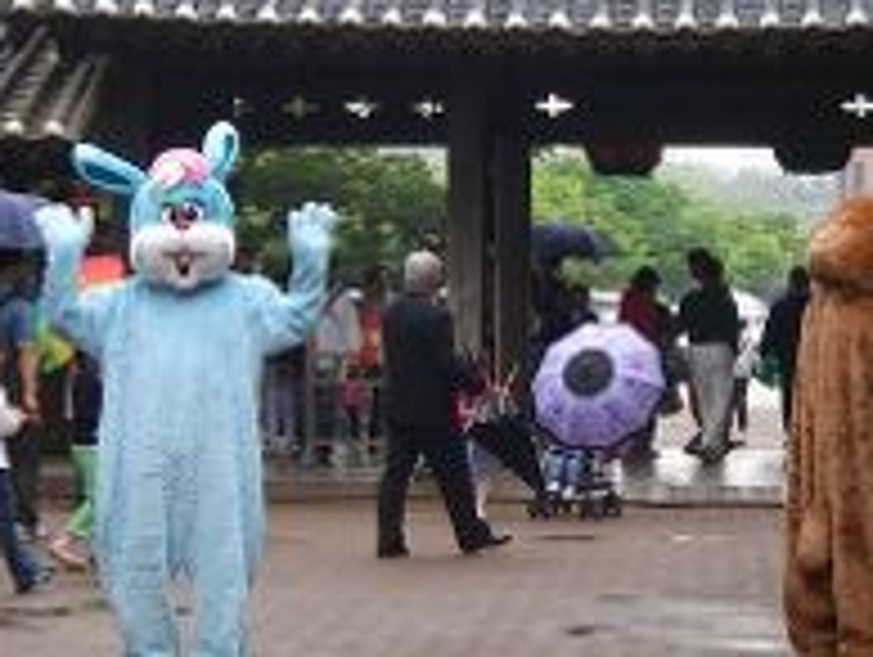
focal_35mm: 127
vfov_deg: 11.7
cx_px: 472
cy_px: 322
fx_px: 3207
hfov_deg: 15.5
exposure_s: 1/160
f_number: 4
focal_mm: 7.9
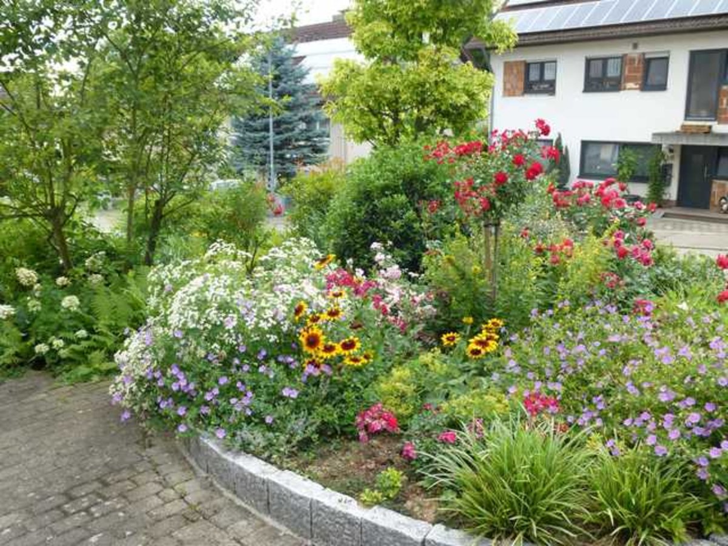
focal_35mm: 31
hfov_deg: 58.4
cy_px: 273
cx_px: 364
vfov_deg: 45.4
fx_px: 652
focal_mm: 5.6
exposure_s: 1/200
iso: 100
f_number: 3.4
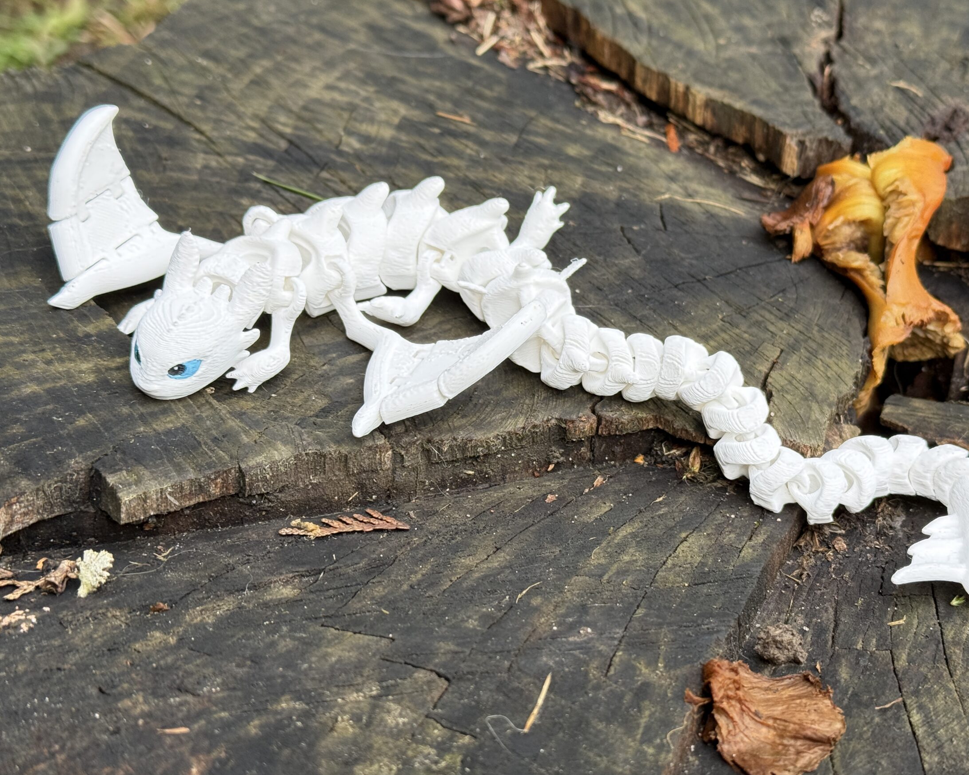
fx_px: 1577
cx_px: 547
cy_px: 404
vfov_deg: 27.6
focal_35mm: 55
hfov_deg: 34.1
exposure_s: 1/148
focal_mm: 6.76
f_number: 1.78
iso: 80
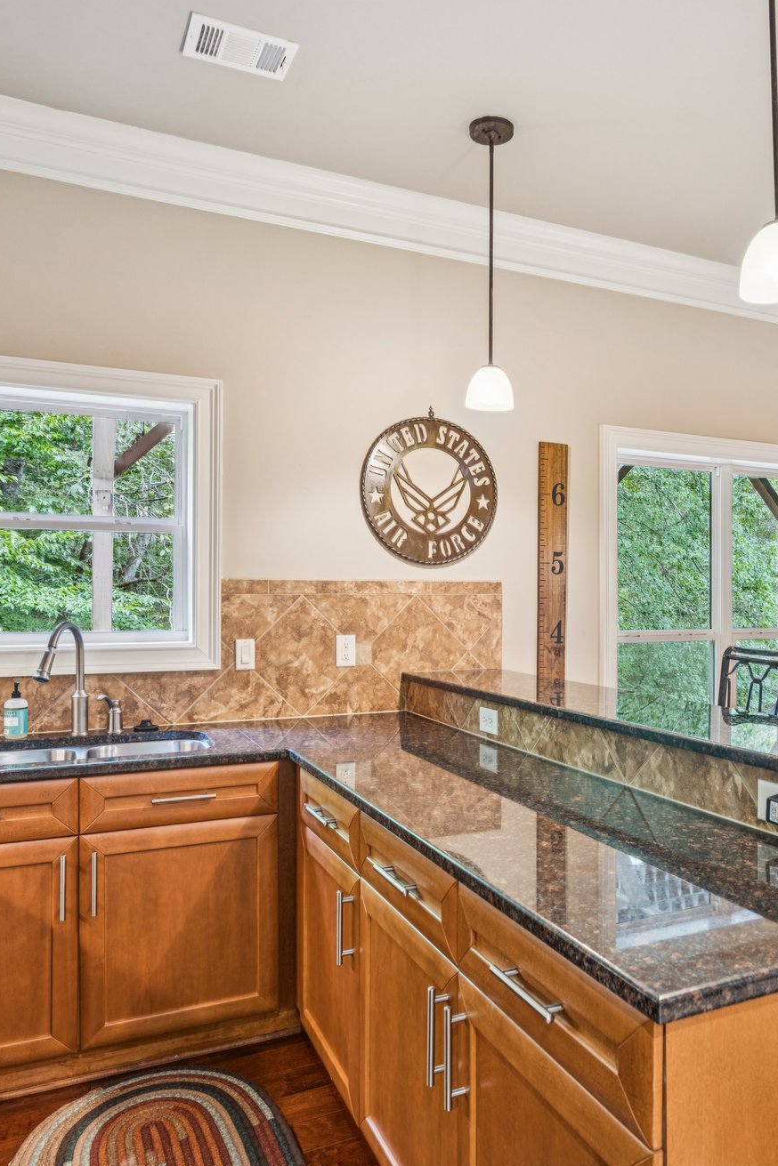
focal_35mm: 25
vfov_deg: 71.5
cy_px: 587
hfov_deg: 50.7
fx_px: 810
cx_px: 493
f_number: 5.6
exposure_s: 1/10
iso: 400
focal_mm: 16
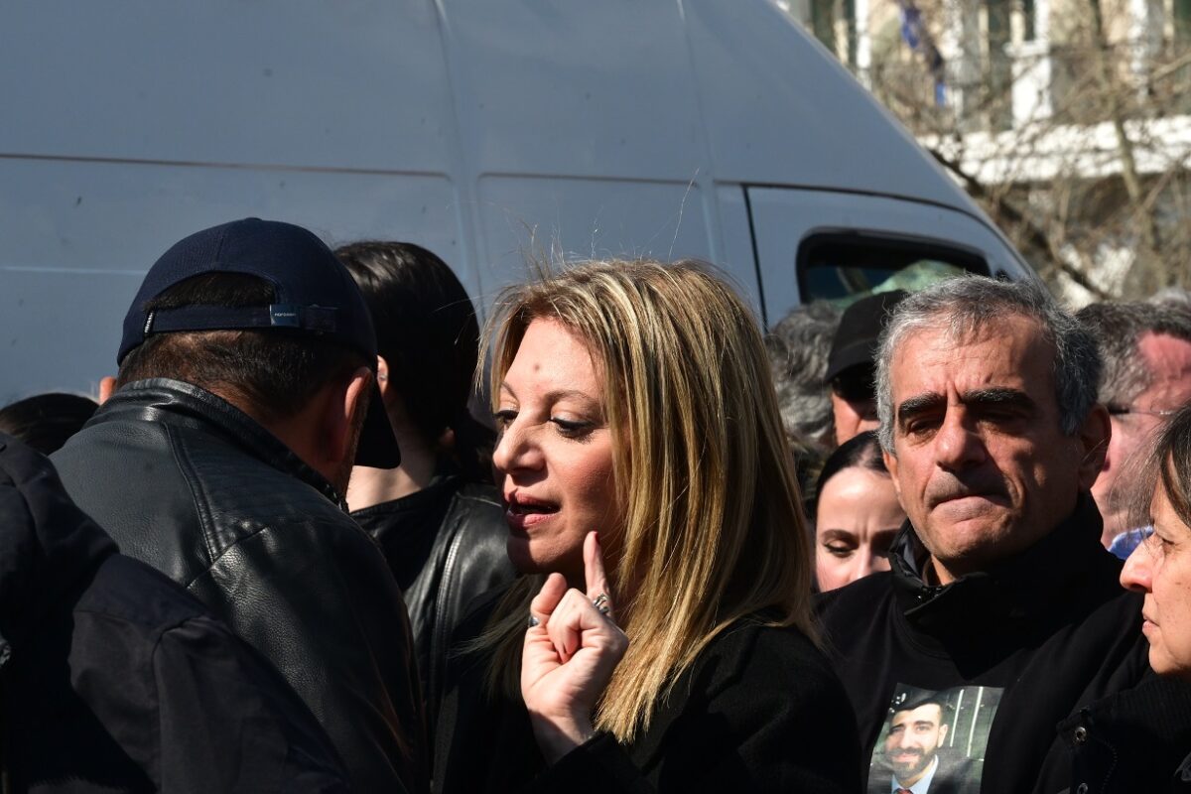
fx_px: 6451
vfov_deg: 7.0
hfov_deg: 10.5
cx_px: 596
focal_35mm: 195
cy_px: 397
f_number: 16
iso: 800
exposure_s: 1/640
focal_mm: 130
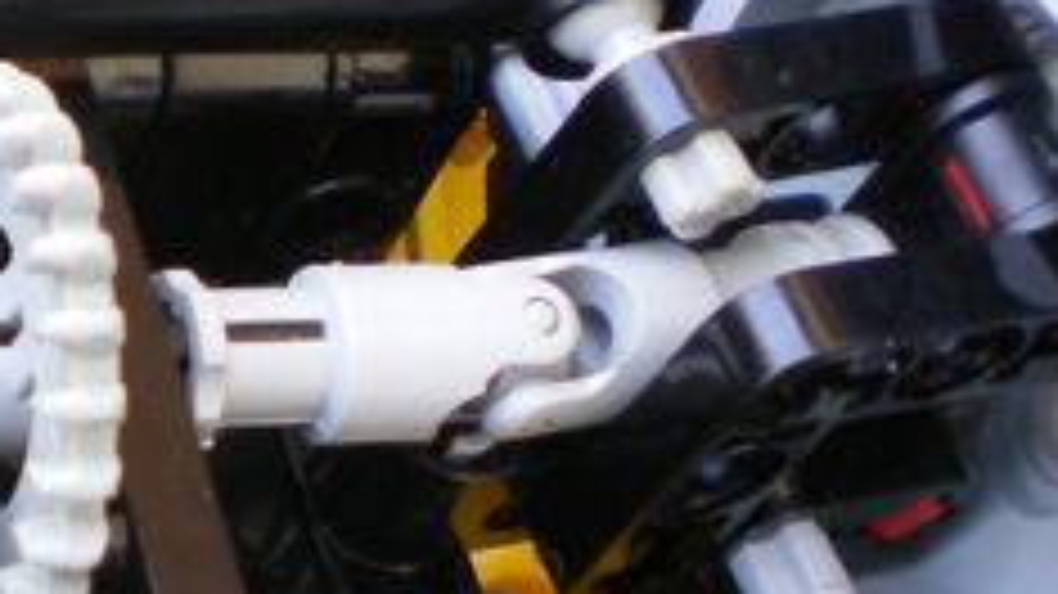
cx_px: -162
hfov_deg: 14.8
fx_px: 3954
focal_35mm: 141
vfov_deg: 8.5
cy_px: -32
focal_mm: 6.3
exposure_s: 1/30
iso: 160
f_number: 3.1
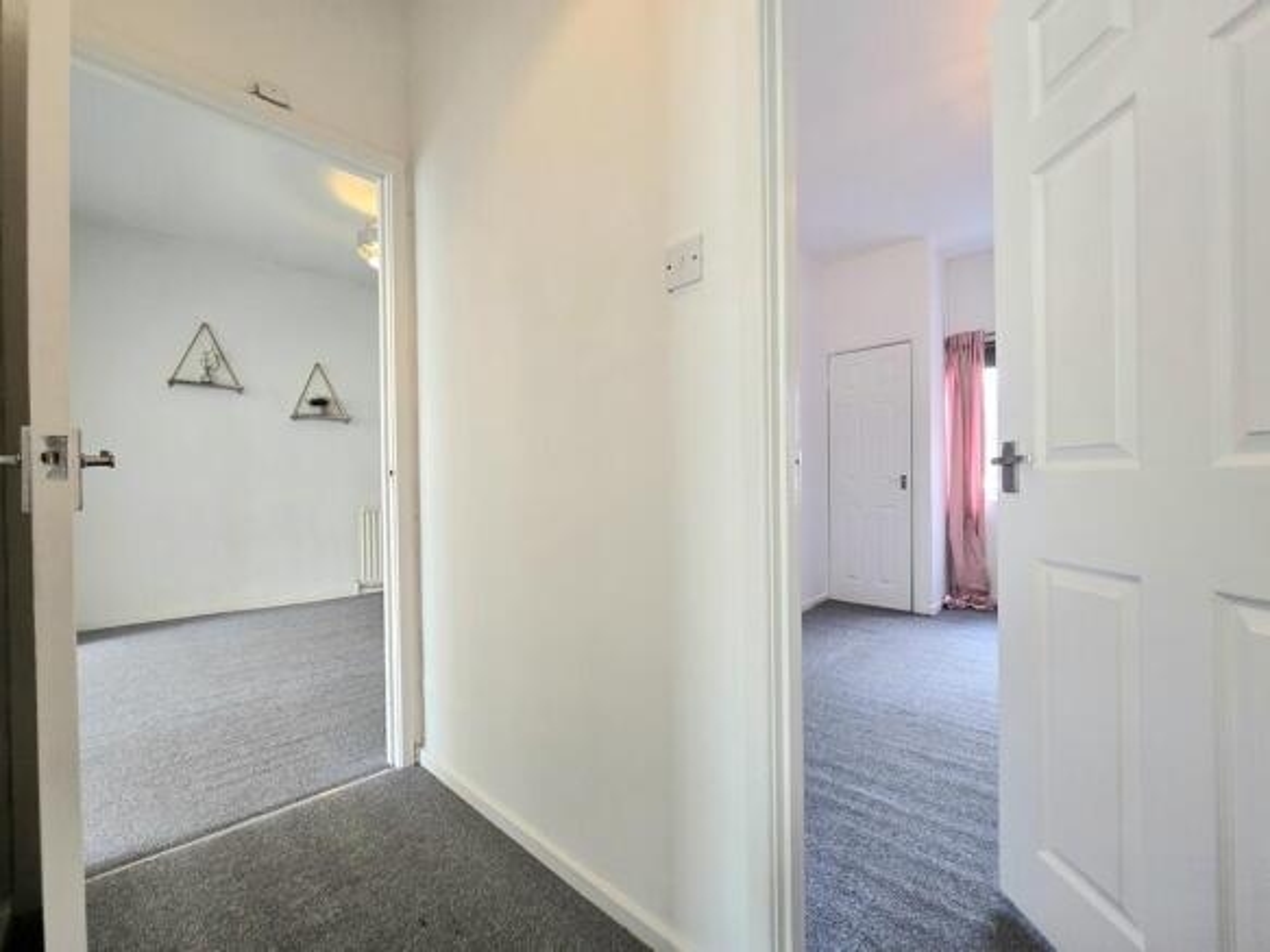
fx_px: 477
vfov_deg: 89.9
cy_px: 476
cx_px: 635
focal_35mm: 13
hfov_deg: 106.2
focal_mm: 2.2
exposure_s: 1/50.3
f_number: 2.2
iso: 80
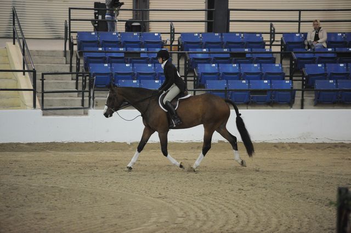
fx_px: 1949
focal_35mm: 200
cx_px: 176
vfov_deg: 6.9
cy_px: 116
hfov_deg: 10.3
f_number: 2.8
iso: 6400
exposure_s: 1/400
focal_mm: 200
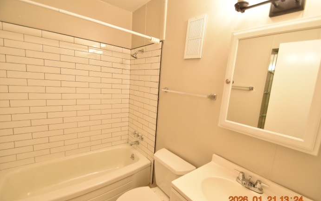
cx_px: 167
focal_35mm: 16
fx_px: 140
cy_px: 105
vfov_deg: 71.2
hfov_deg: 97.8
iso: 800
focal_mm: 10
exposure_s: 1/60
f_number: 3.5
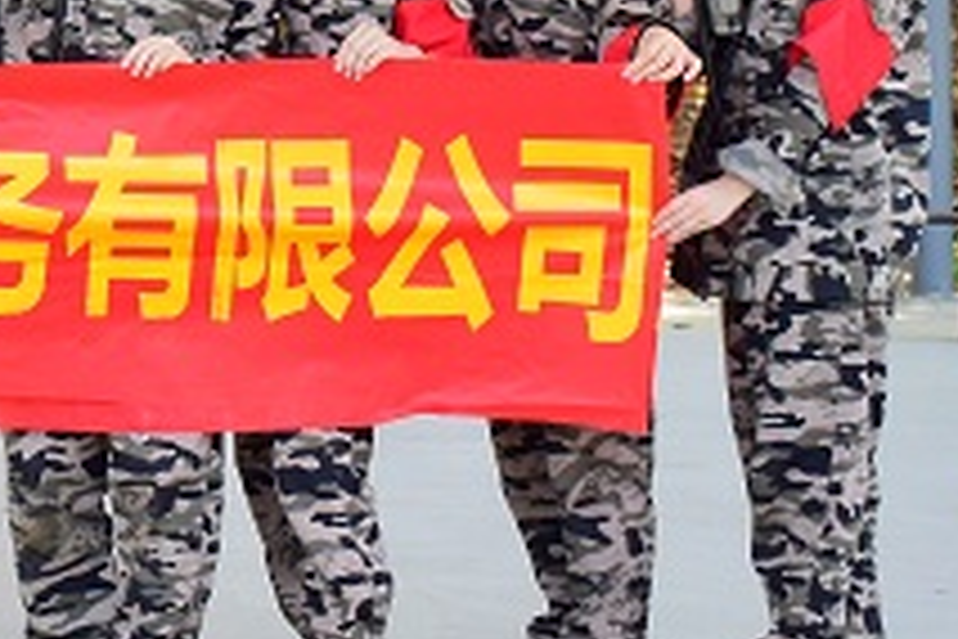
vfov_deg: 9.2
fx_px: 3938
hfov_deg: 13.1
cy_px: -86
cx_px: -513
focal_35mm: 148
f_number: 4
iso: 400
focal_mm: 30
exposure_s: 1/500
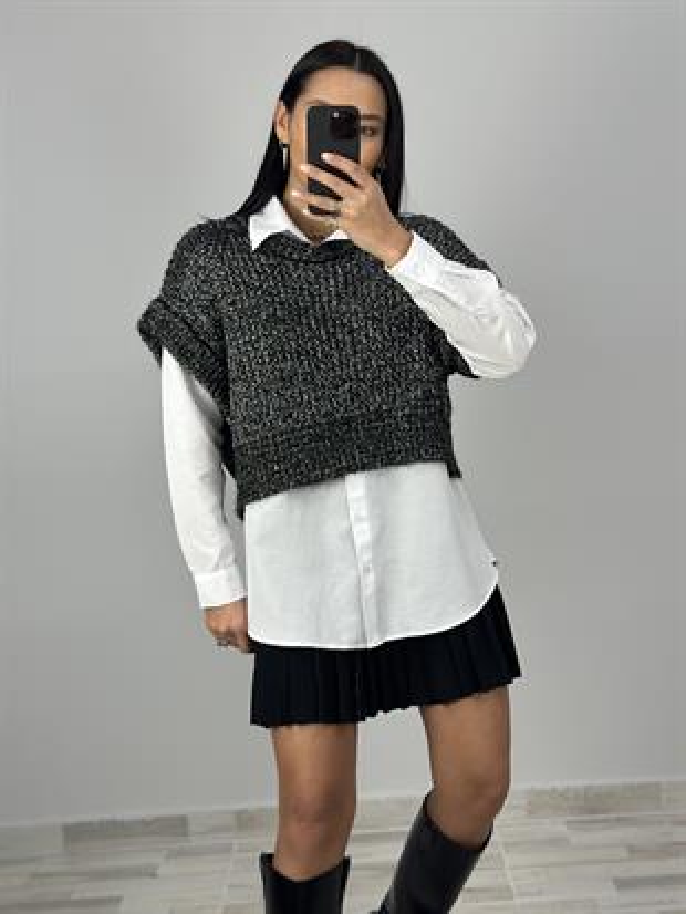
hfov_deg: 30.3
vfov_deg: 39.6
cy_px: 457
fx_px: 1268
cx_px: 343
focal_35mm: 48
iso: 125
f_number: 1.78
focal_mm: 6.86
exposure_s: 1/100
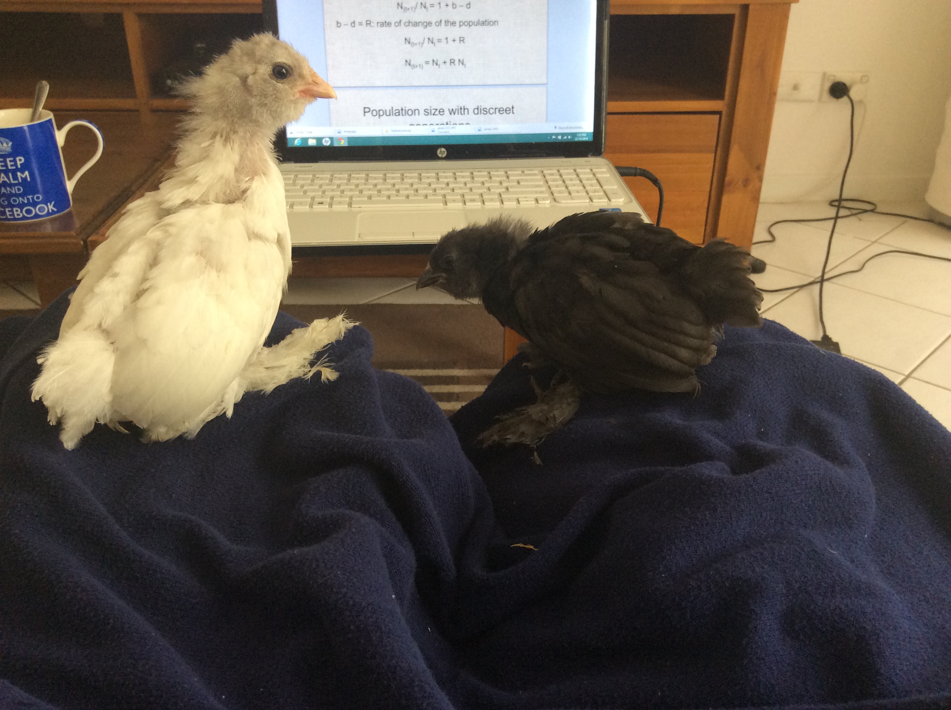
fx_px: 905
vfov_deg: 42.8
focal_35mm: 33
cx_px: 476
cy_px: 355
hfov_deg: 55.4
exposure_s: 1/24
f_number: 2.4
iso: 80
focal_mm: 3.3
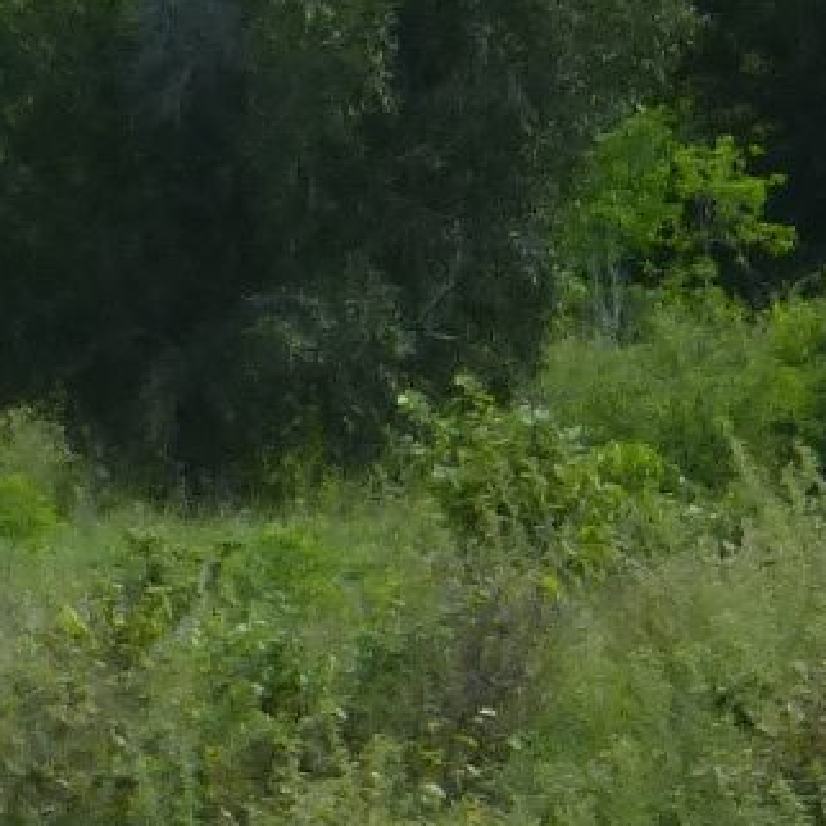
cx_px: 1493
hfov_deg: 2.6
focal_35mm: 674
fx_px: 18196
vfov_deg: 2.6
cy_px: -1506
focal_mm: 17.1
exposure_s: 1/200
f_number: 5.3
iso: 100
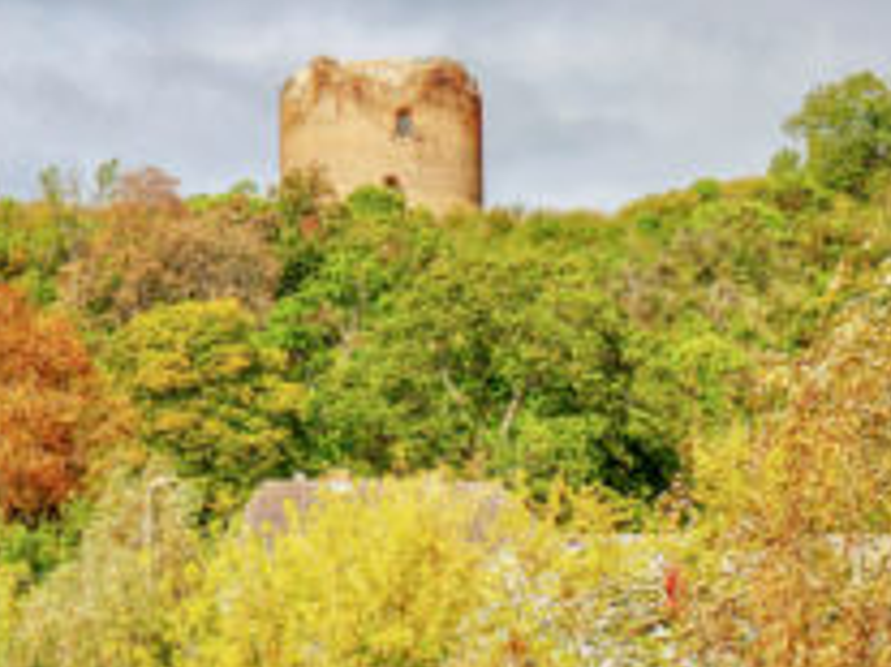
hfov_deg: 13.4
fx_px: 3782
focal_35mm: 147
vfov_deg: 10.1
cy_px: 460
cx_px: 387
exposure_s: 1/160
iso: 200
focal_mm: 38
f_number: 11
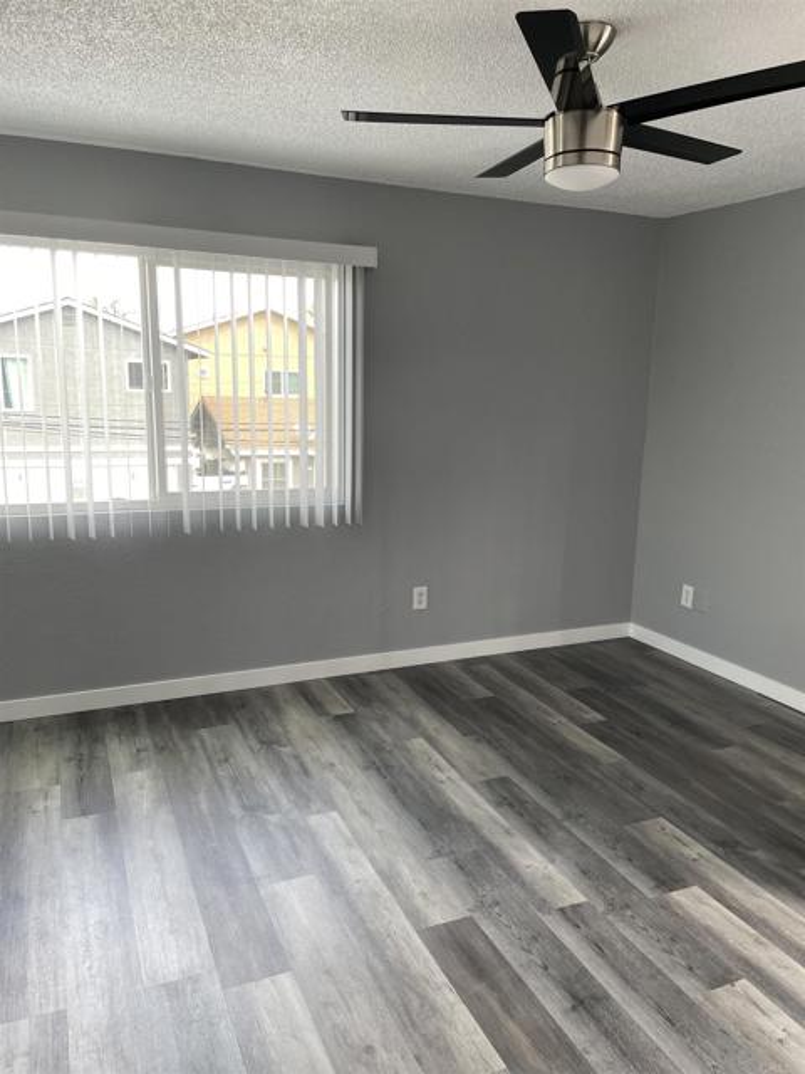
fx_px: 806
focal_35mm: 26
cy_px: 537
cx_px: 402
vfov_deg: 67.3
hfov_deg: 53.1
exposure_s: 1/121
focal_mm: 4.2
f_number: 1.6
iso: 64
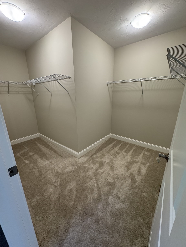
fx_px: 100
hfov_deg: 85.7
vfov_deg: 102.1
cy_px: 124
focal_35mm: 14
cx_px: 93
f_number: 2.2
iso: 250
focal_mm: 2.22
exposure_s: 1/120
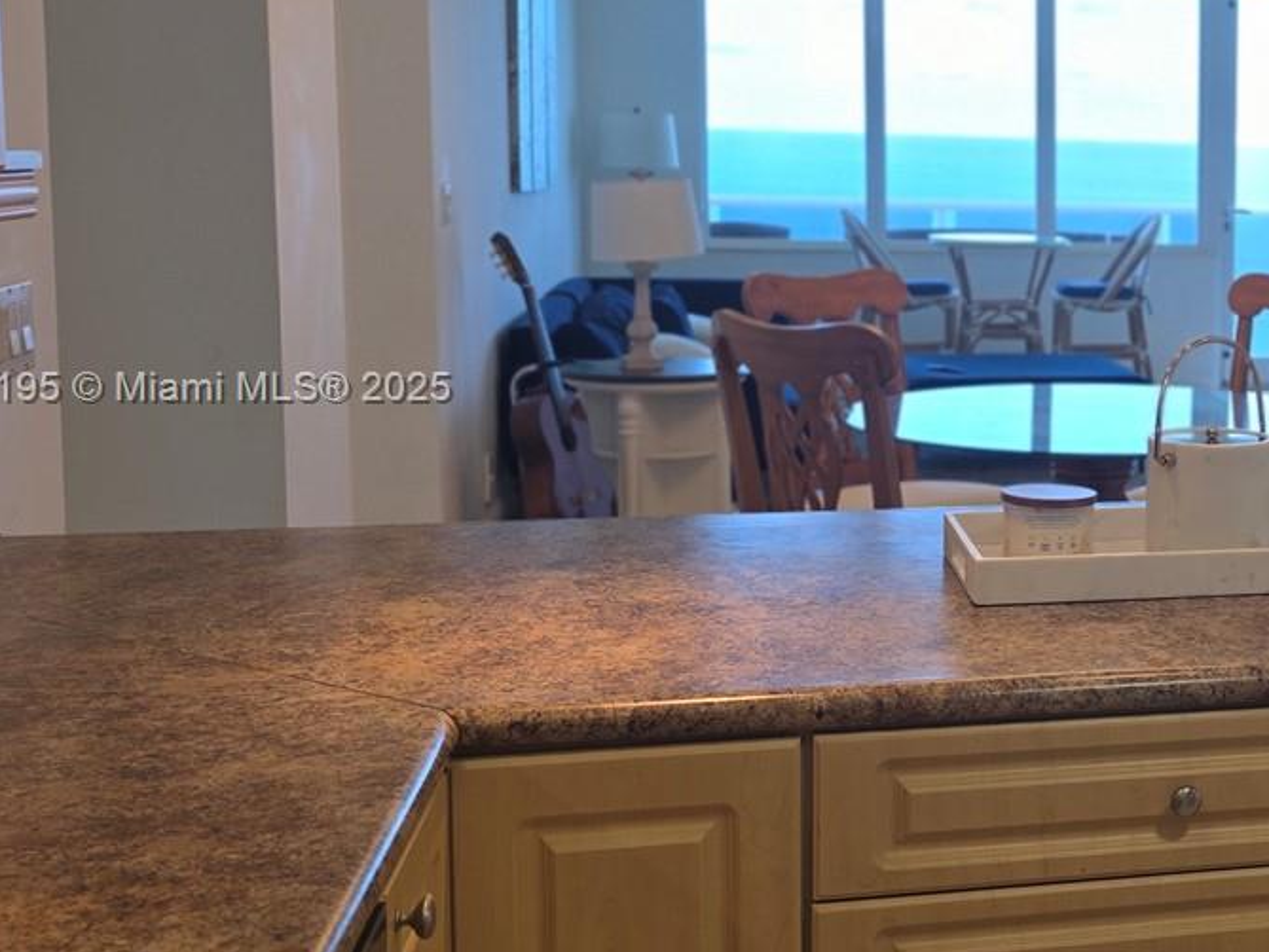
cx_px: 1362
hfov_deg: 31.4
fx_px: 2017
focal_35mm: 55
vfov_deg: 26.5
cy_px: 391
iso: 40
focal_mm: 6.3
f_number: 1.7
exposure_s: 1/120
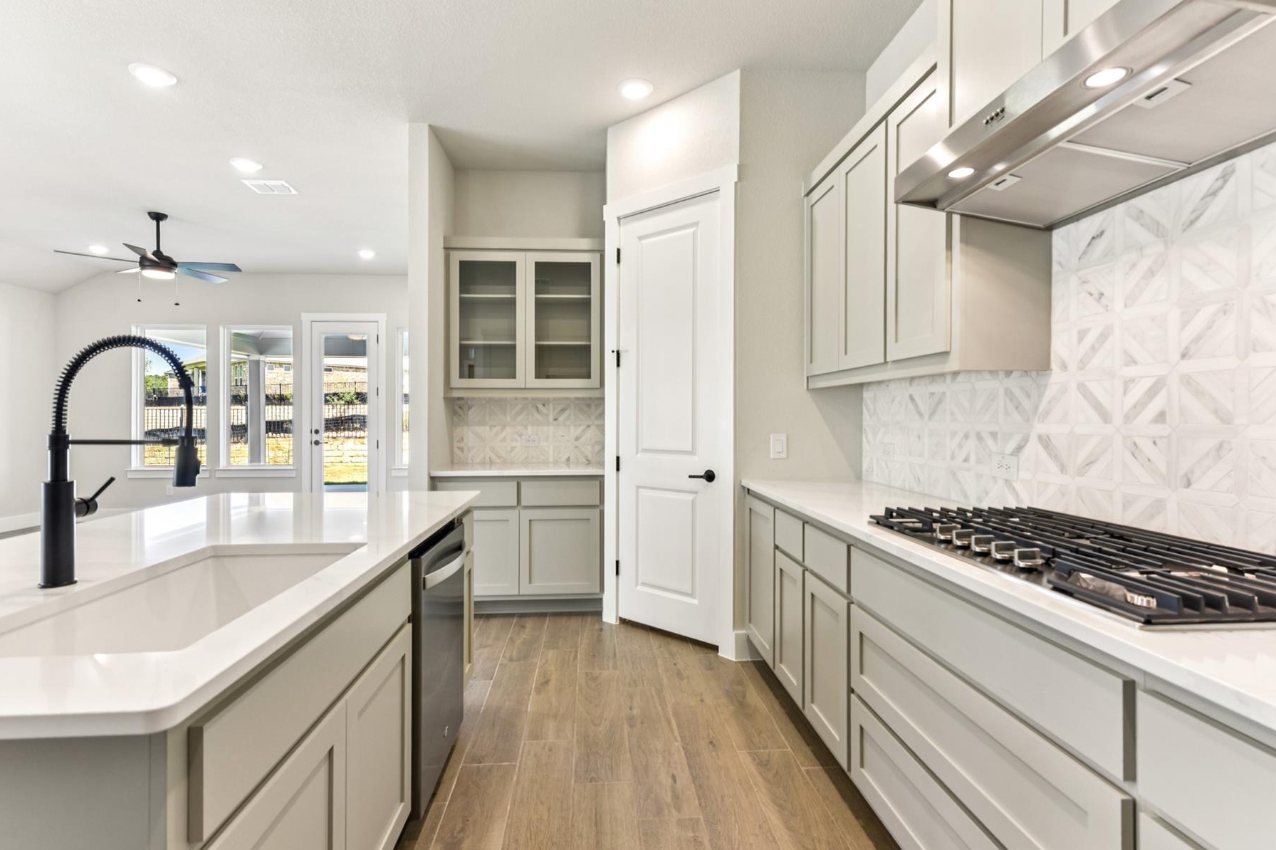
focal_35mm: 16
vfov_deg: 73.7
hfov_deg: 96.7
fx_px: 567
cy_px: 429
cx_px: 619
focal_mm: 14
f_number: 8
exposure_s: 1/8
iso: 160
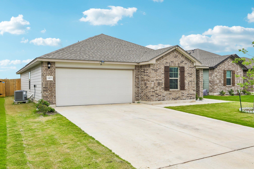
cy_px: 84
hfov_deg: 60.3
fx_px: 219
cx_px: 127
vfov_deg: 42.3
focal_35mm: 31
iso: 100
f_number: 6.7
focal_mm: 21
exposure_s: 1/350
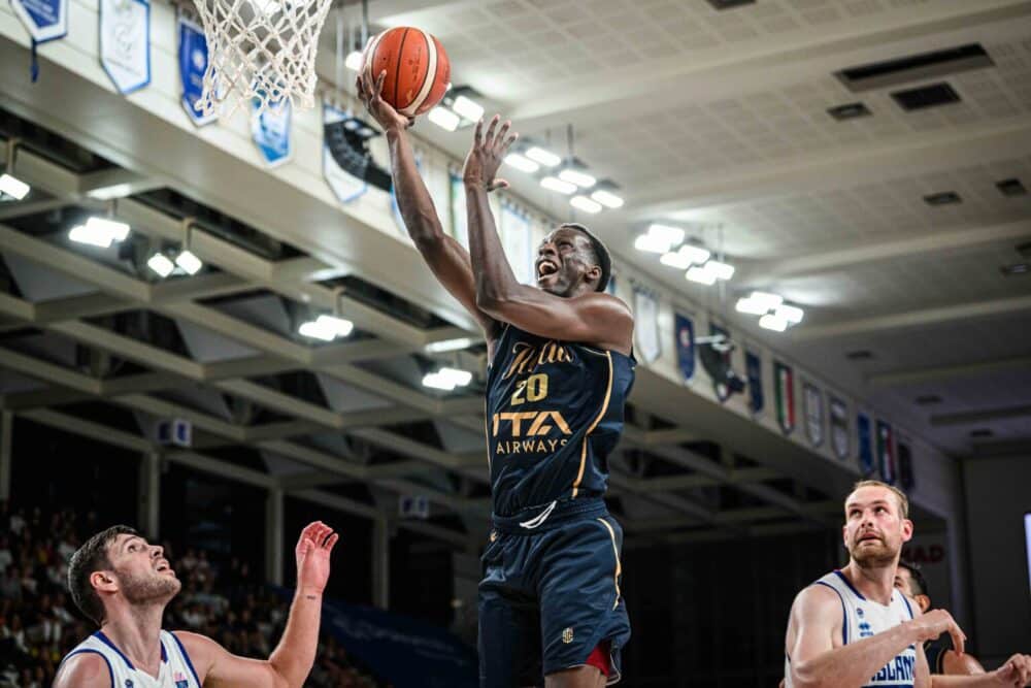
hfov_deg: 28.8
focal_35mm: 70
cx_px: 516
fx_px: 2005
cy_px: 344
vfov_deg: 19.5
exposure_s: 1/1250
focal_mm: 70
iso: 2000
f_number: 3.5
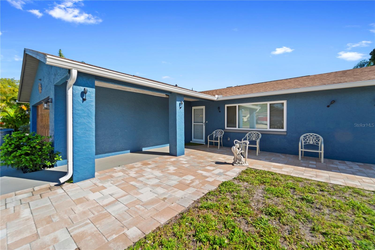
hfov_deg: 104.3
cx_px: 188
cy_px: 125
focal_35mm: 14
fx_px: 146
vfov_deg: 81.2
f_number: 11
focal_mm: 14
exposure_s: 1/80
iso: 200
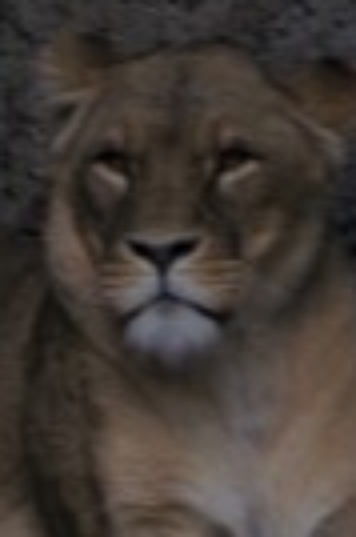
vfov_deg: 1.5
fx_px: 20715
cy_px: 519
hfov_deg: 1.0
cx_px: -44
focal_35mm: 1393
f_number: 6.3
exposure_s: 1/60
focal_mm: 270
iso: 100
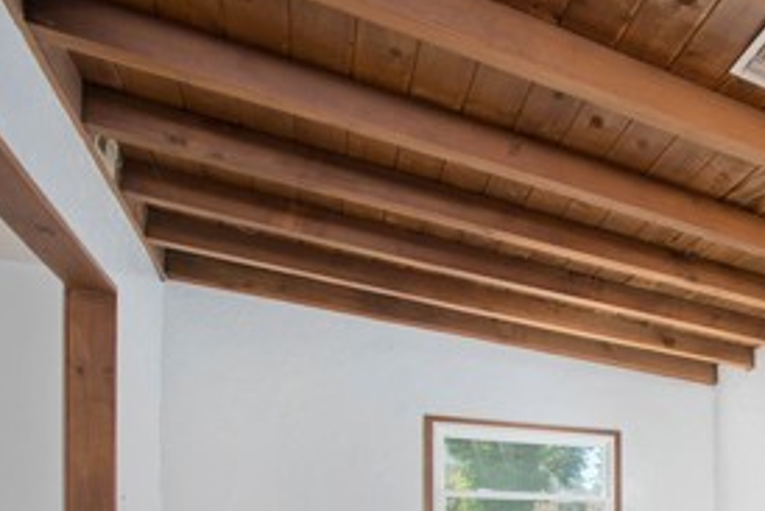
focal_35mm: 35
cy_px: 526
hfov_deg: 45.5
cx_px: 773
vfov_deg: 34.1
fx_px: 744
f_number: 6.3
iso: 400
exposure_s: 1/200
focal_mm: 15
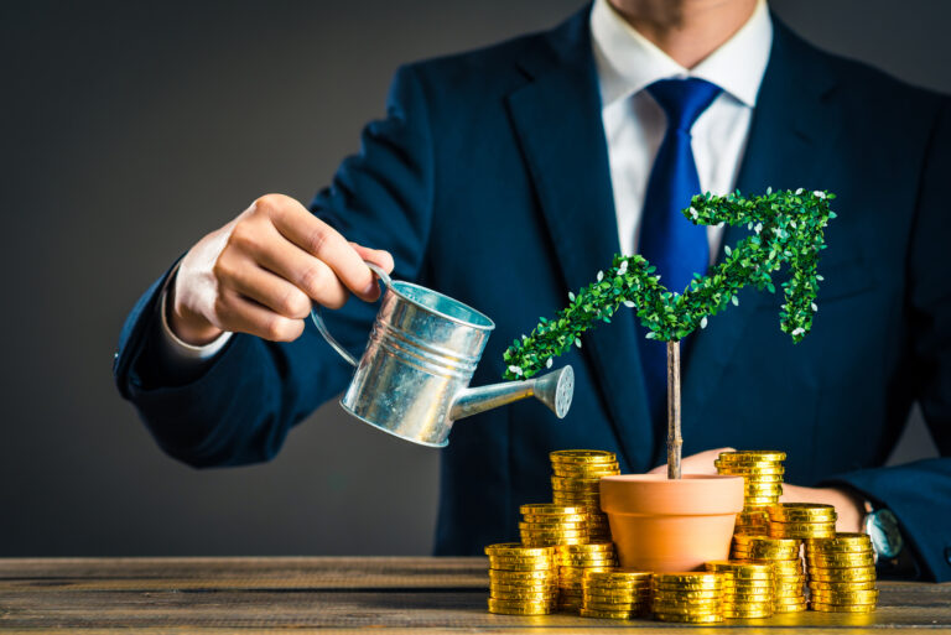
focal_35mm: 85
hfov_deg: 23.9
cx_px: 476
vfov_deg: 16.1
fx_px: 2247
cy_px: 318
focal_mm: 85
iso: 80
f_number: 5.6
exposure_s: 1/125
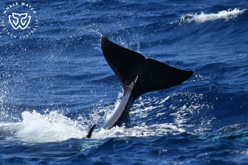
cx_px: 124
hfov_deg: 3.4
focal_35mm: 600
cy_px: 82
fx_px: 4132
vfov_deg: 2.3
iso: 1100
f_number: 6.3
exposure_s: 1/8000
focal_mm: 600
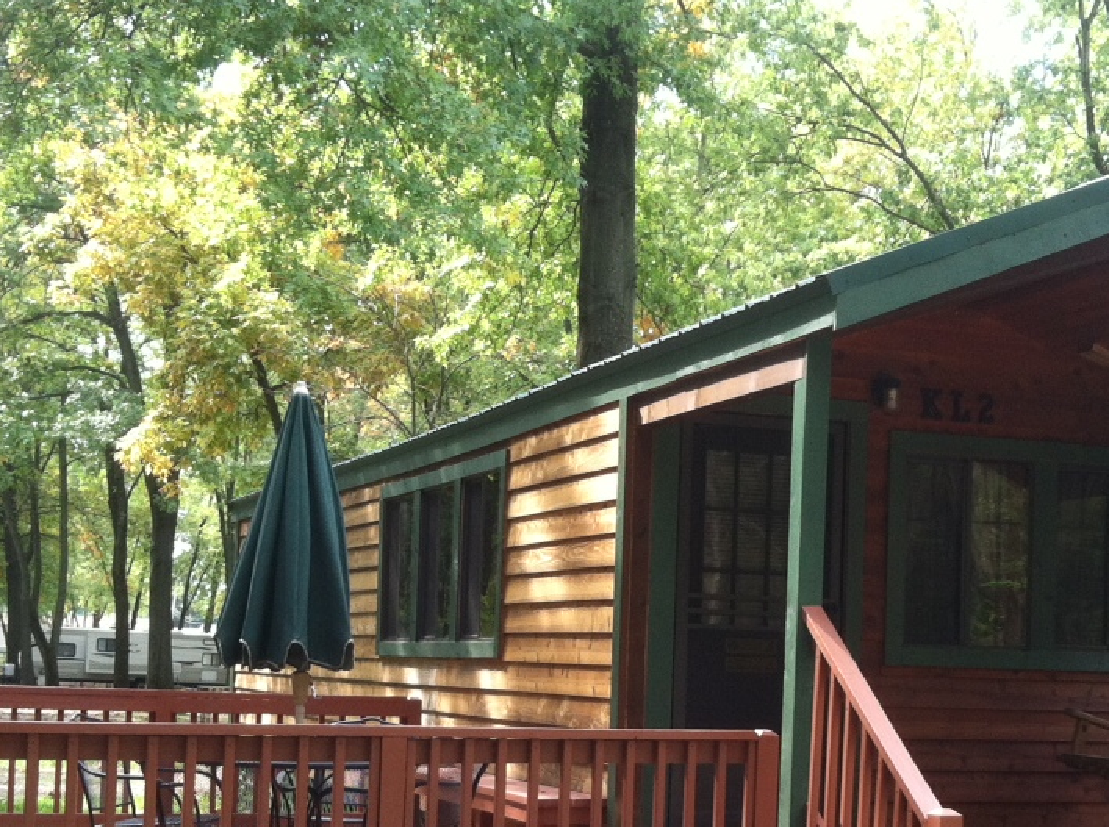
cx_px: 626
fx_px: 2047
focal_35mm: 64
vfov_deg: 22.6
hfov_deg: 30.3
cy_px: 660
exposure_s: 1/120
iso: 100
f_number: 2.8
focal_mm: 3.85
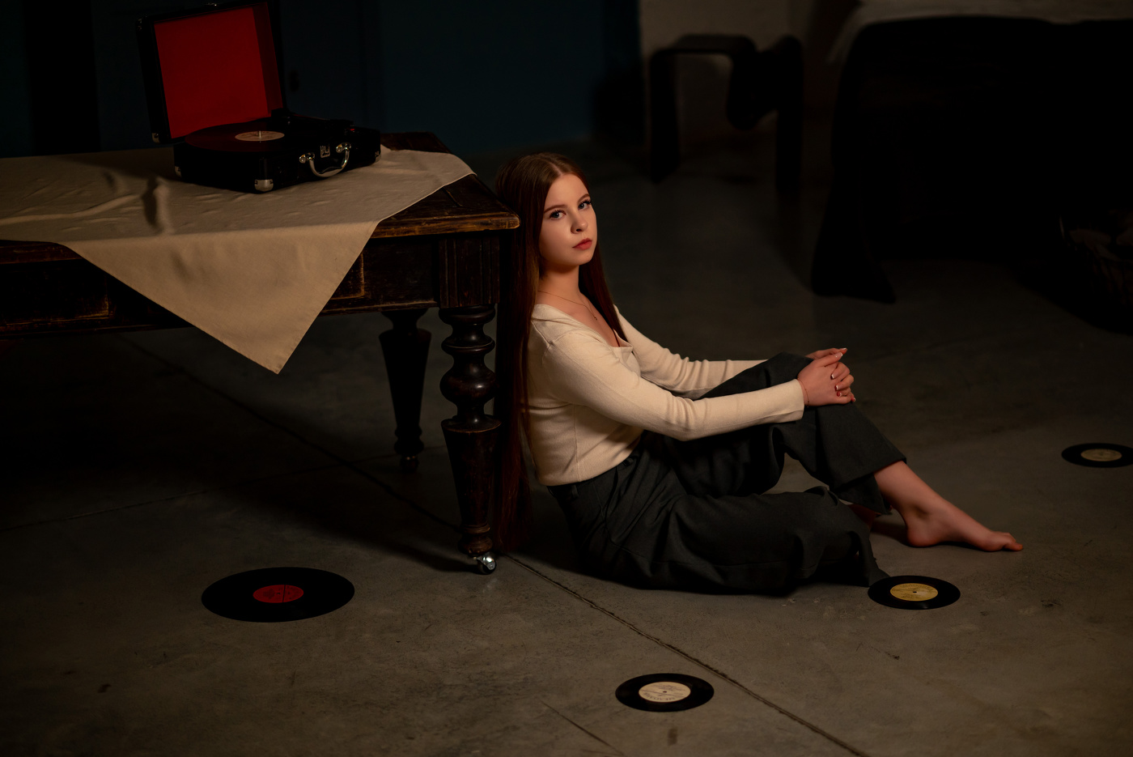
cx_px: 566
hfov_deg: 23.9
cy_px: 378
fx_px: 2676
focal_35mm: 85
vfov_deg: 16.1
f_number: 2
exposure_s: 1/640
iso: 400
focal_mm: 85
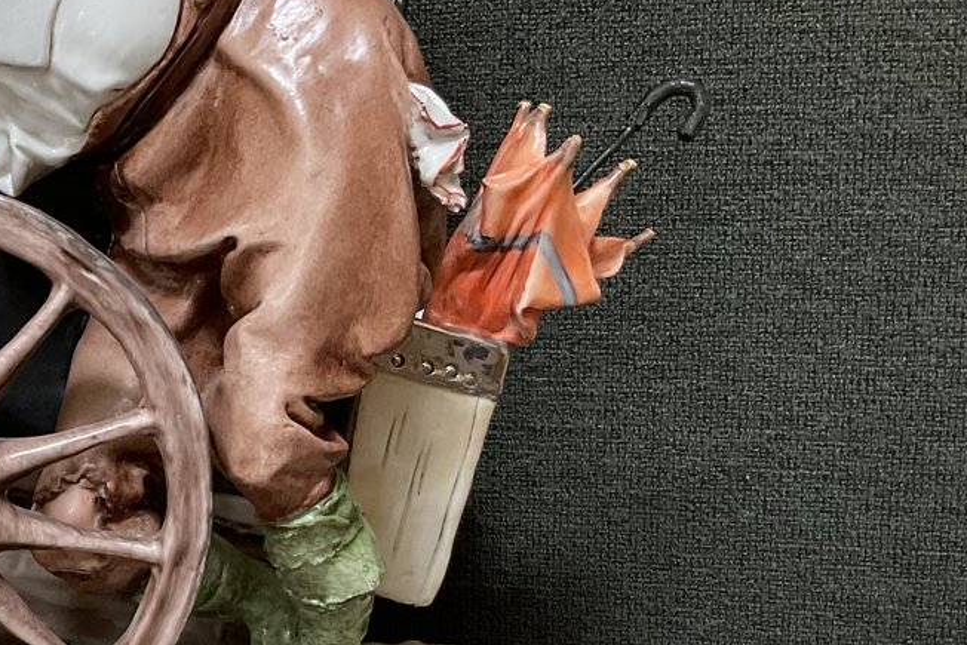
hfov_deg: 26.5
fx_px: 1881
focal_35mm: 70
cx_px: -105
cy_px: 492
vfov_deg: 19.3
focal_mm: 3
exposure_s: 1/50
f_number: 1.8
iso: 80
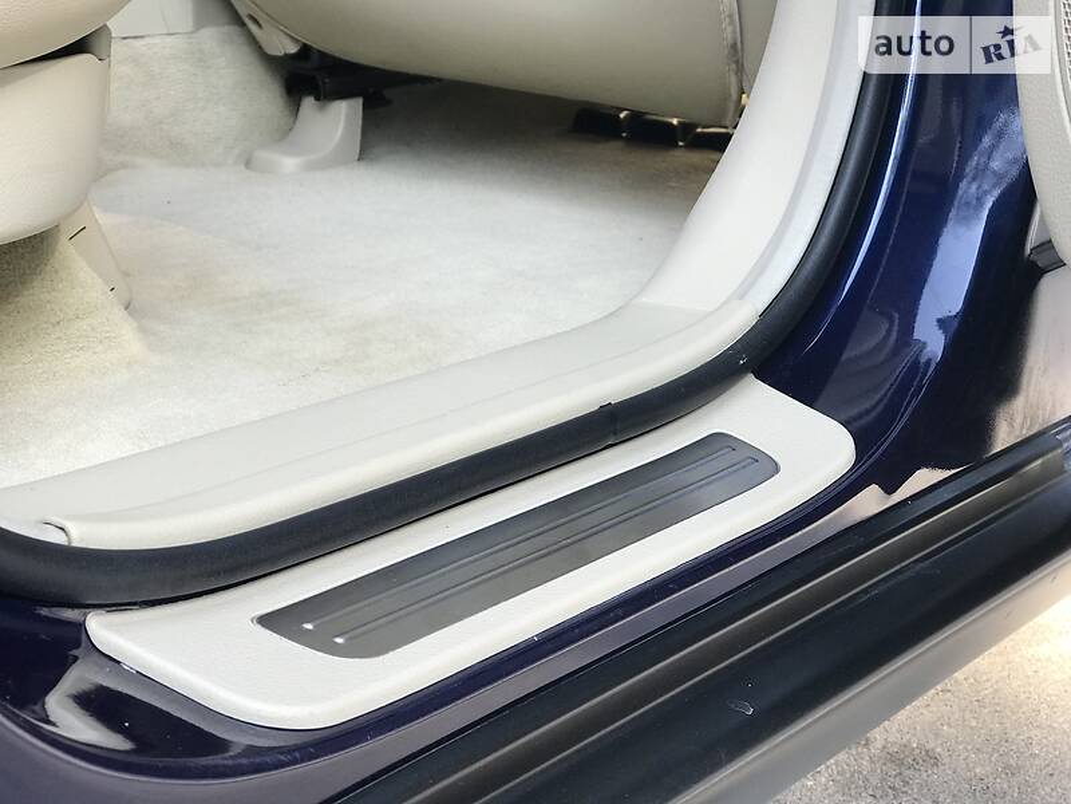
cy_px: 402
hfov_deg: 33.8
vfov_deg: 25.7
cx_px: 536
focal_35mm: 57
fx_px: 1764
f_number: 2.8
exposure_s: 1/100
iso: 32
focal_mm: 6.6
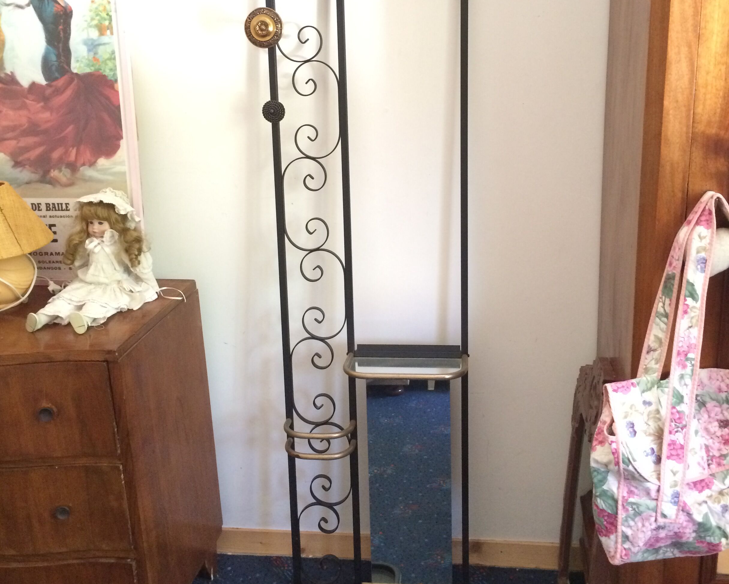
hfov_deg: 47.9
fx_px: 820
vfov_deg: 39.0
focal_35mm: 38
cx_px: 362
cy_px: 237
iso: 320
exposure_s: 1/25
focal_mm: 4.15
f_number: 2.2
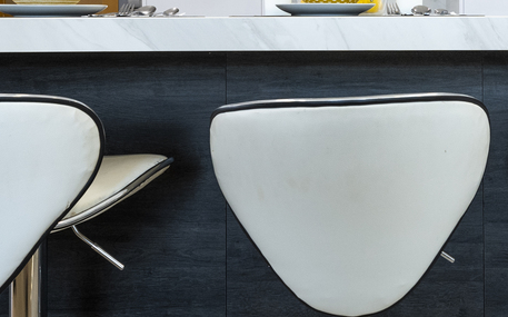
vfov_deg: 30.6
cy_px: 33
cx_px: 355
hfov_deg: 48.1
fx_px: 553
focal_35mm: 40
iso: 1000
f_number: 5
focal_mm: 14
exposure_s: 1/125
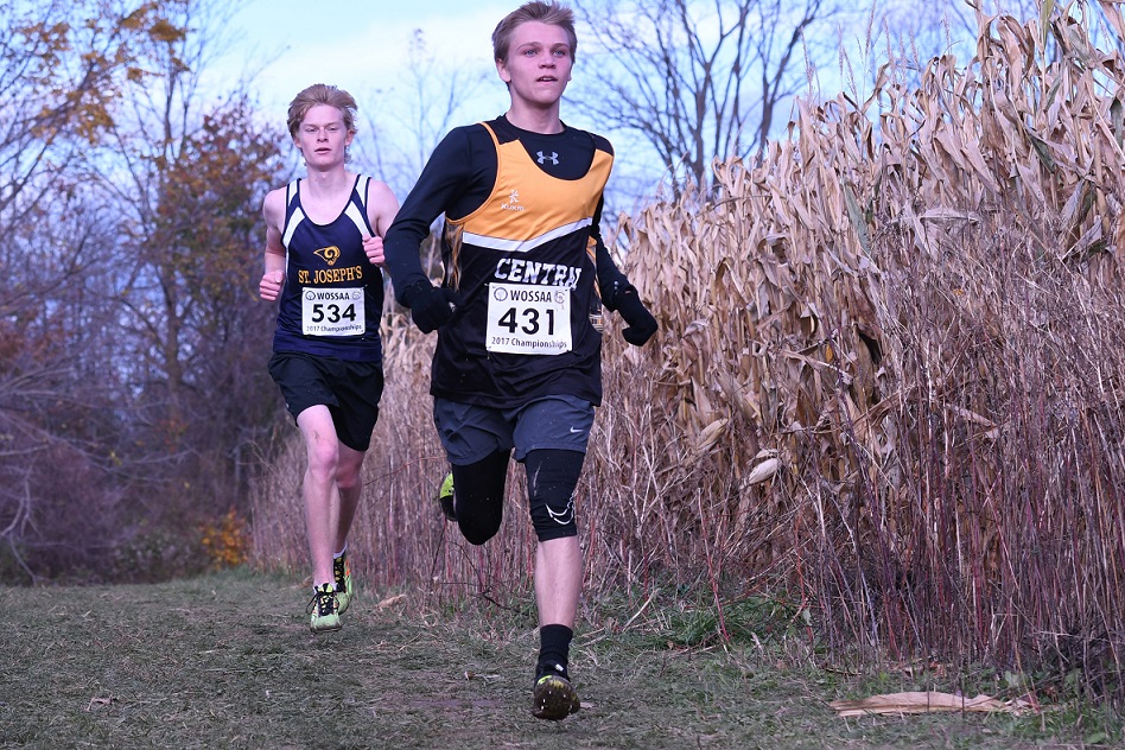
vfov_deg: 12.2
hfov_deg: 18.2
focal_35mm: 112
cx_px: 562
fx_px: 3515
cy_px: 375
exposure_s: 1/1000
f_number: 5.6
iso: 320
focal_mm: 75
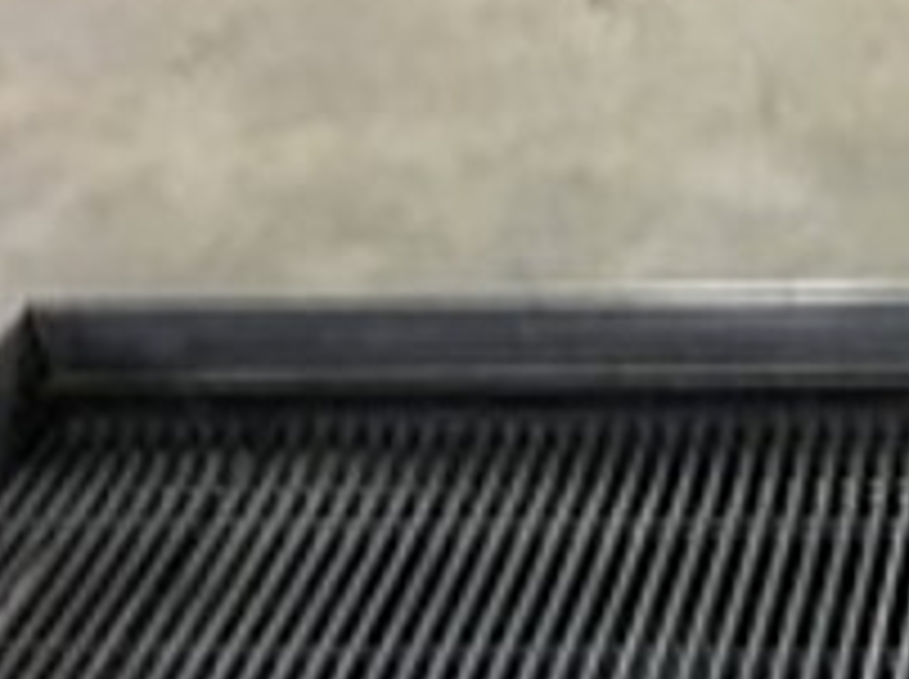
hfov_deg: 16.5
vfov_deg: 11.8
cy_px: 1149
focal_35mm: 117
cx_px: 886
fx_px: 3069
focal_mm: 4.15
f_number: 2.2
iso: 125
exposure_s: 1/4
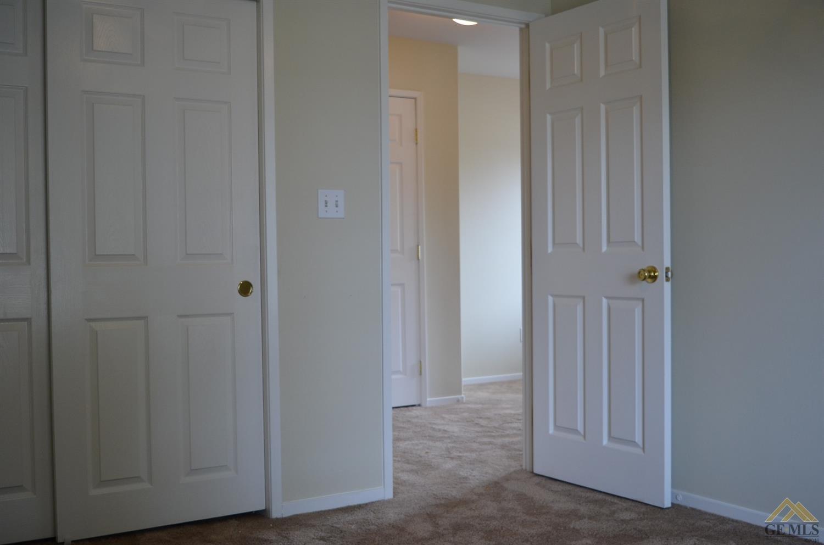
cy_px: 272
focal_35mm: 40
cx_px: 412
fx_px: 925
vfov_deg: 32.8
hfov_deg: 48.0
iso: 400
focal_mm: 27
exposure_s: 1/60
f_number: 4
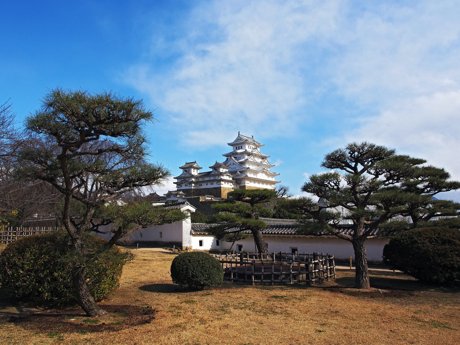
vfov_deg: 49.7
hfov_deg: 63.4
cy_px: 172
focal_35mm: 28
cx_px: 230
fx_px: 372
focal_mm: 14
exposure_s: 1/640
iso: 200
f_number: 8
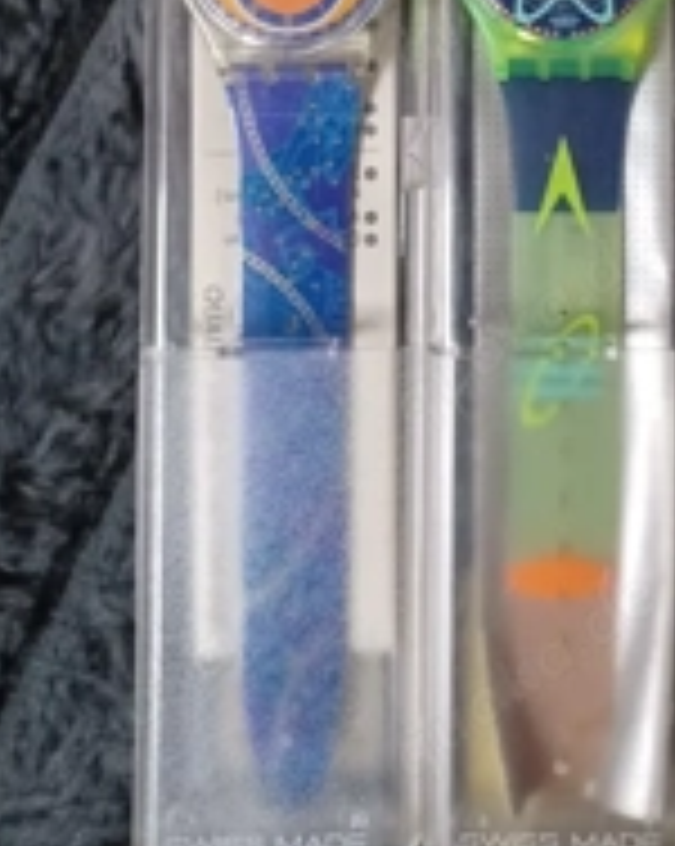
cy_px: 22
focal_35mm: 52
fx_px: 1301
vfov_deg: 33.3
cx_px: 621
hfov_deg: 27.9
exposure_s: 1/25
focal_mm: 4.6
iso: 640
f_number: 1.8
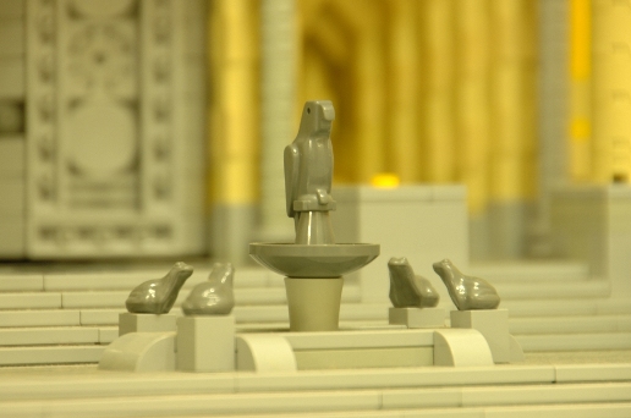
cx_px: 319
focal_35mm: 472
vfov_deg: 2.9
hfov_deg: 4.4
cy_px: 180
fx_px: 8258
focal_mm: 270
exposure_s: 1
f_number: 6.3
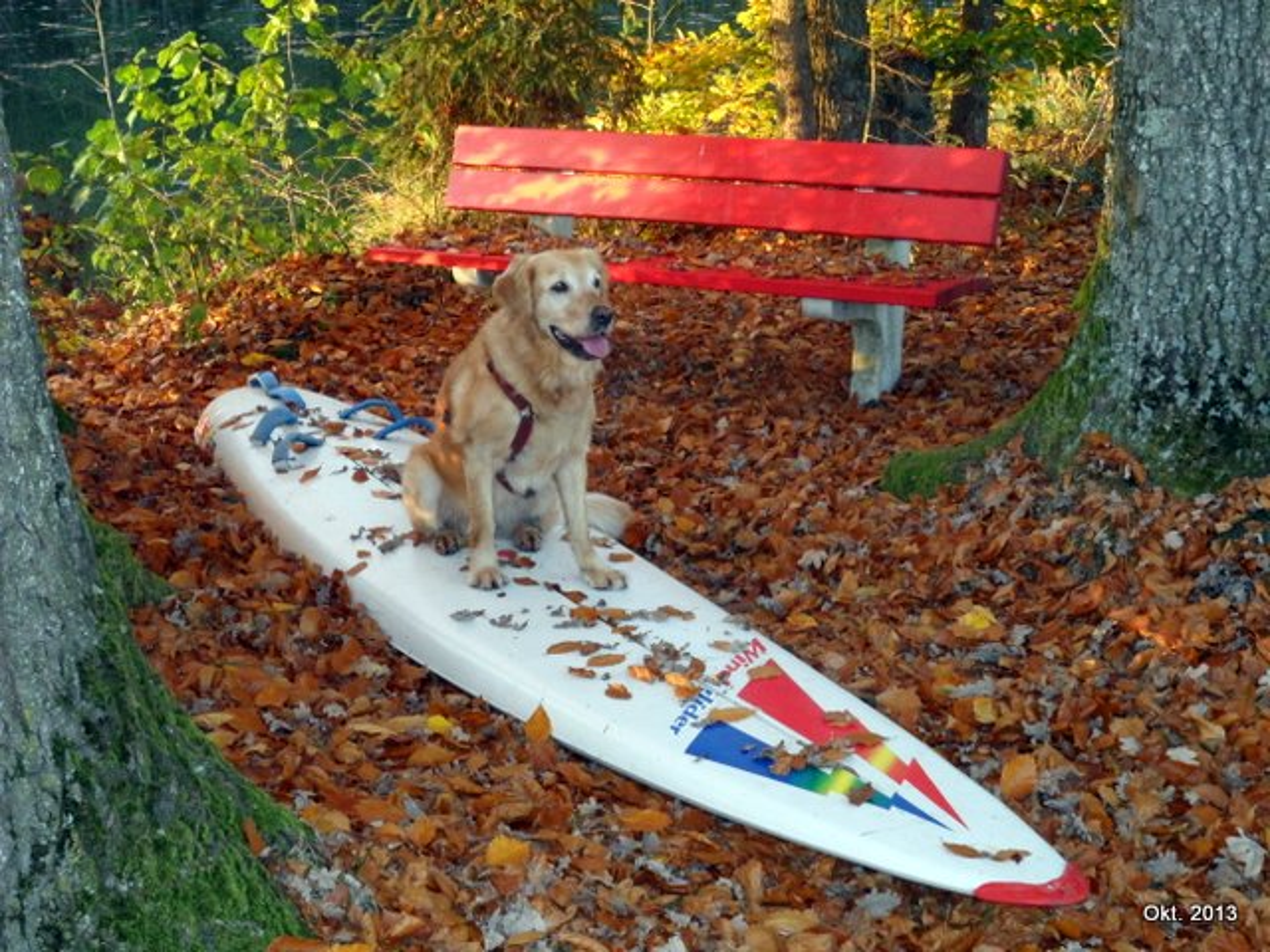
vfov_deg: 29.1
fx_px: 1834
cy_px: 476
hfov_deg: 38.2
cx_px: 635
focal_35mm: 50
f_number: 4.7
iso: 400
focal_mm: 9.3
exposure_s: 1/60
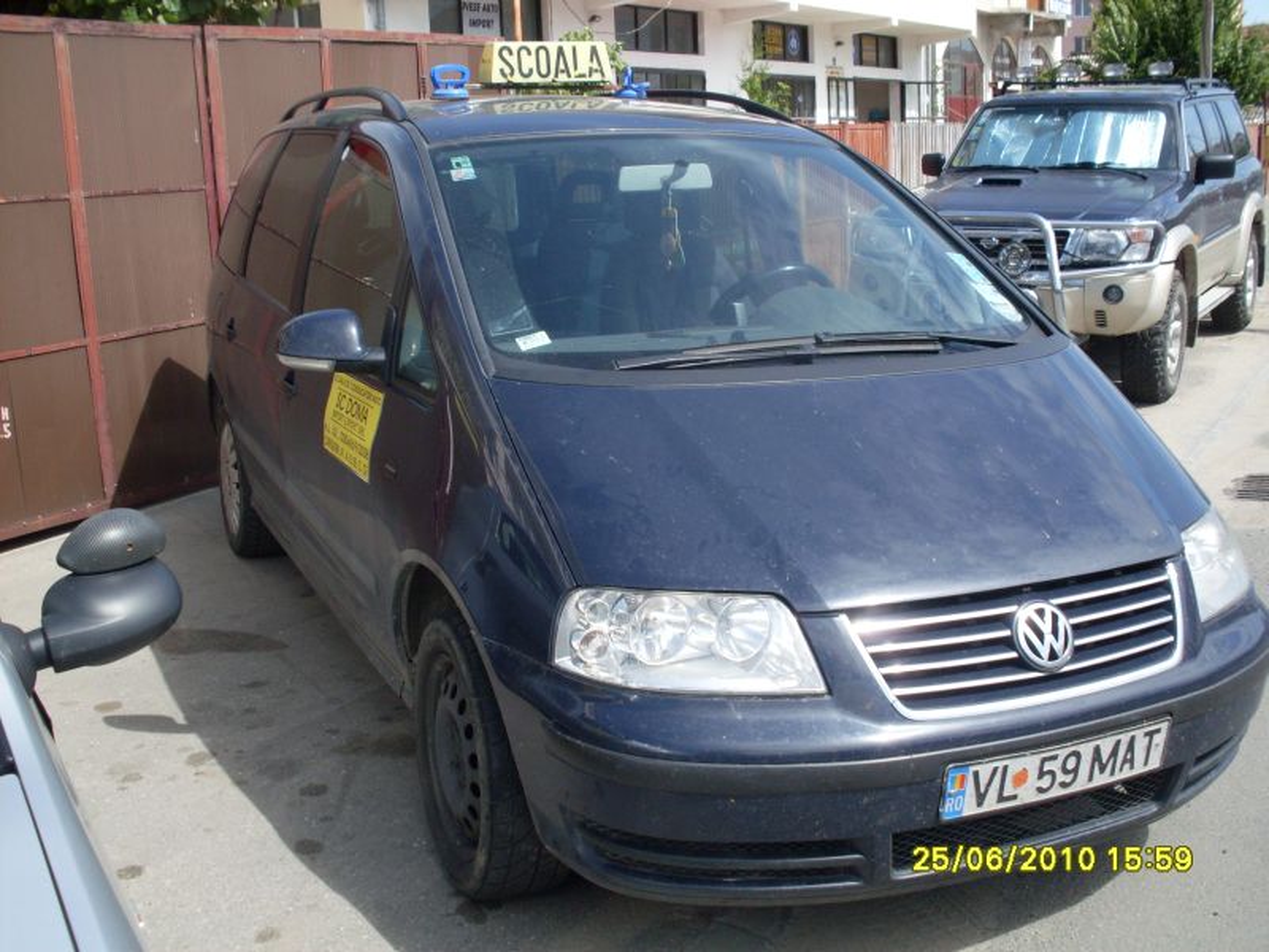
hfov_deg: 49.0
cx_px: 634
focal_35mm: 38
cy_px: 476
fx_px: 1393
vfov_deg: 37.7
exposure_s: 1/125
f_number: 8.4
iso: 80
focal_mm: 6.3
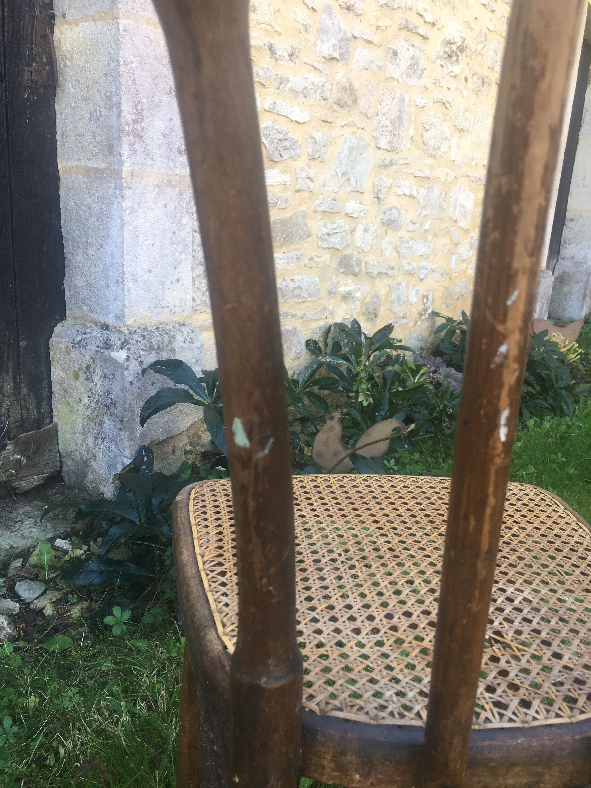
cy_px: 394
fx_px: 660
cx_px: 296
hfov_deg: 48.2
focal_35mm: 29
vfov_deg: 61.7
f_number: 2.2
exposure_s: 1/100
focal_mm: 4.15
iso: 32
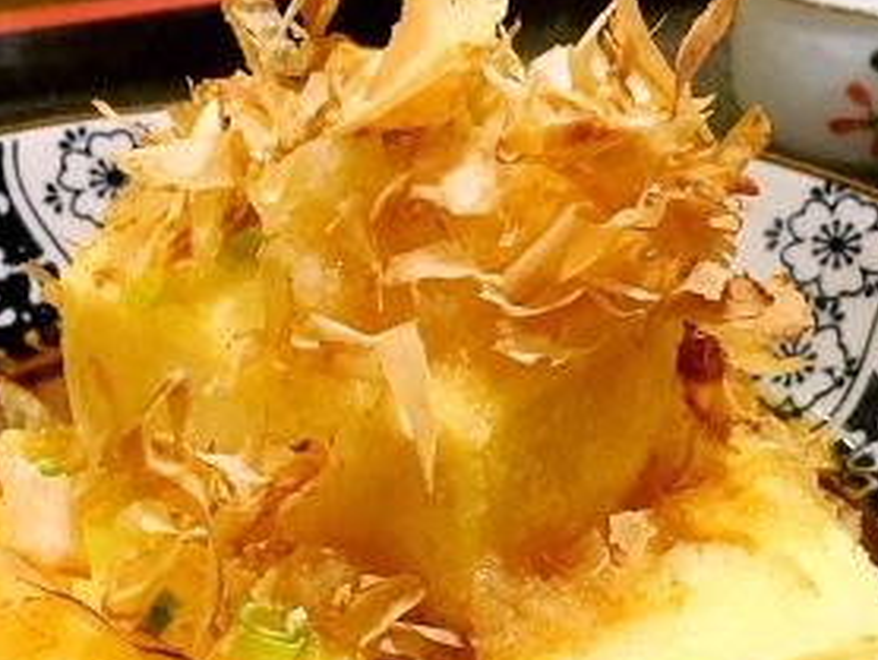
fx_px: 1853
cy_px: 425
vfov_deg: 20.1
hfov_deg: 26.6
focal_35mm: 73
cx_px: 338
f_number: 2.2
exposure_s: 1/20
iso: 200
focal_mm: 4.15
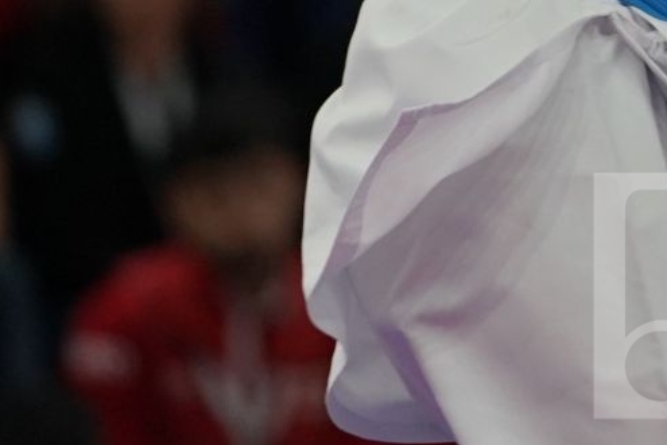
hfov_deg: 1.9
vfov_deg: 1.3
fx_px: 20212
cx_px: 720
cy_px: -183
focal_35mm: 1091
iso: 1250
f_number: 2.8
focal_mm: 200
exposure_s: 1/1000
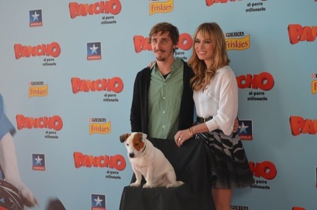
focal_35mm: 69
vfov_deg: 19.6
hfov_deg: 29.3
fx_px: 606
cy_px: 105
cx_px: 158
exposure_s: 1/125
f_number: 5.3
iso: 400
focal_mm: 46
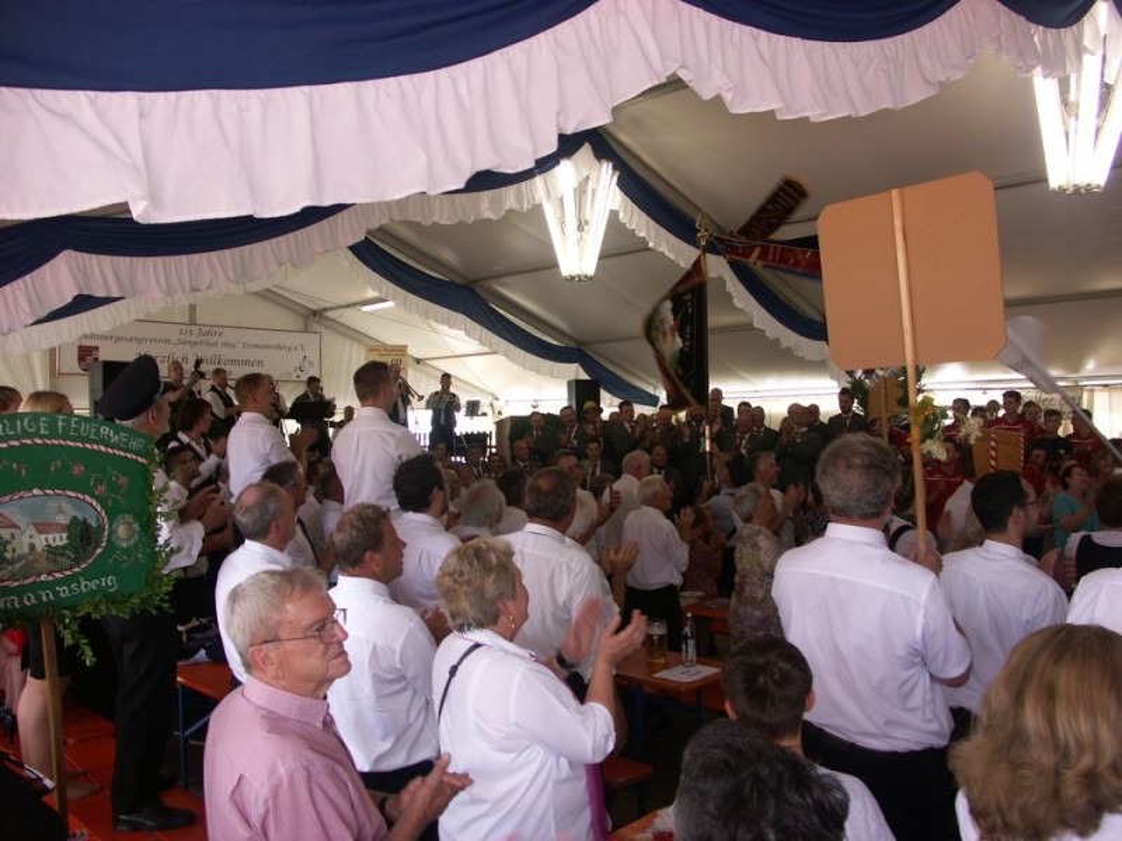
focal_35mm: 28
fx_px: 908
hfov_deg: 63.4
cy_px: 420
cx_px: 561
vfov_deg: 49.7
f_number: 2.8
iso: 64
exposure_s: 1/60
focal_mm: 7.2
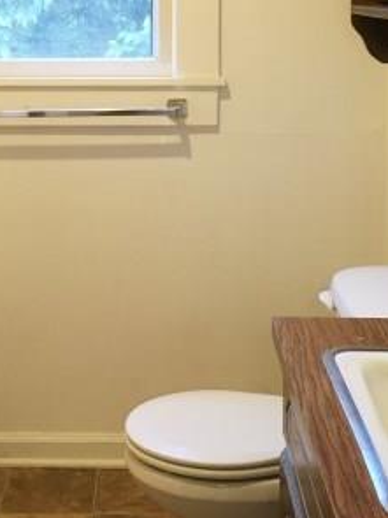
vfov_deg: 30.1
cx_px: 130
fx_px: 942
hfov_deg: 23.2
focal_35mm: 63
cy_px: 111
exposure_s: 1/30
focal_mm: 4.15
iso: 100
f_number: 2.2
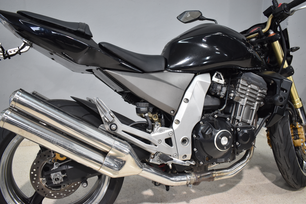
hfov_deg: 61.9
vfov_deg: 43.6
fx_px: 255
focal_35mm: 30
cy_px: 102
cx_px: 153
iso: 800
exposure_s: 1/50
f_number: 3.5
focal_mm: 20
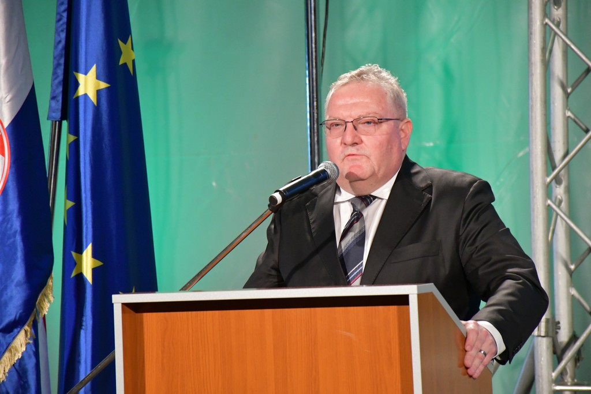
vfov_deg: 6.5
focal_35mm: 210
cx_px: 296
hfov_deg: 9.8
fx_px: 3448
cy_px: 197
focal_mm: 140
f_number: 5.6
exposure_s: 1/250
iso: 5000
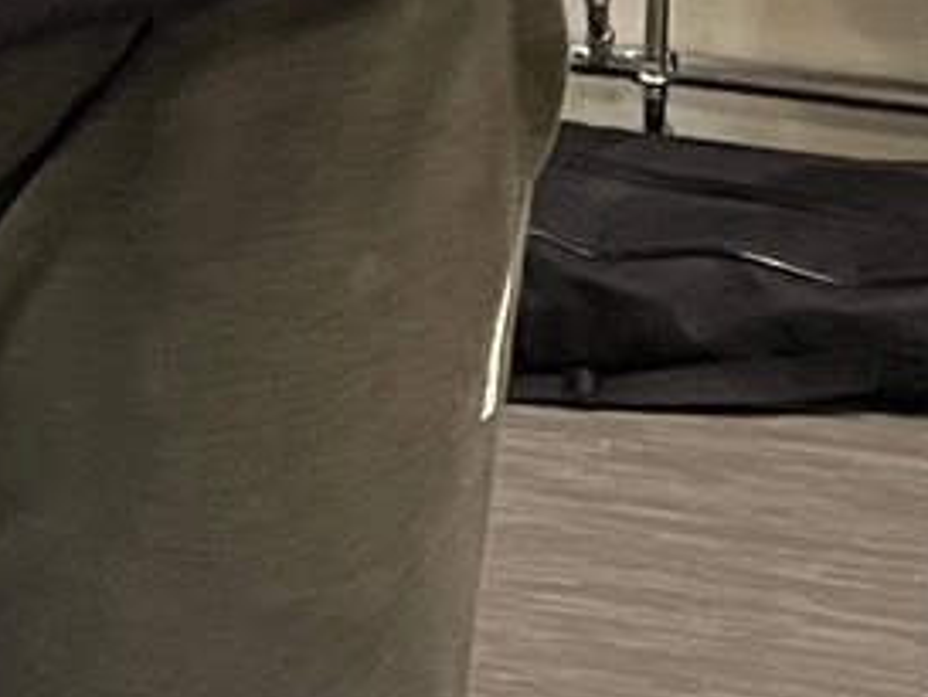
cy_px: -1465
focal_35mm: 192
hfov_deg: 10.0
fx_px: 5149
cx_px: -418
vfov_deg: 6.9
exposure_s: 1/50
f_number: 1.6
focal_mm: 5.1
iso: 400
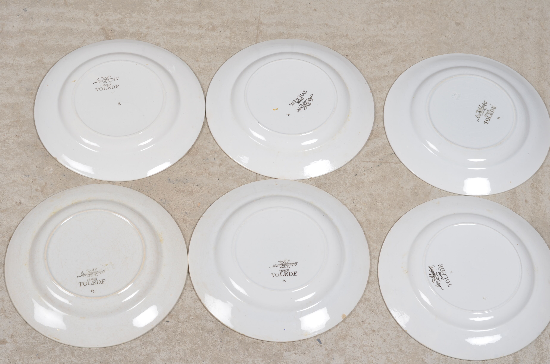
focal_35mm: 75
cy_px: 182
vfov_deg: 18.1
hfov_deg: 27.0
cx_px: 275
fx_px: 1143
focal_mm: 50
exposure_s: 1/125
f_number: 14
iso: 100
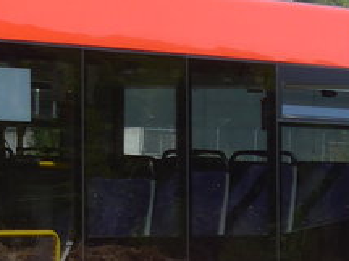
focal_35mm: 305
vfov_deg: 4.9
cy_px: -24
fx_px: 3075
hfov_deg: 6.3
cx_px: -425
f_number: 3.4
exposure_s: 1/800
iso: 80
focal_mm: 11.3
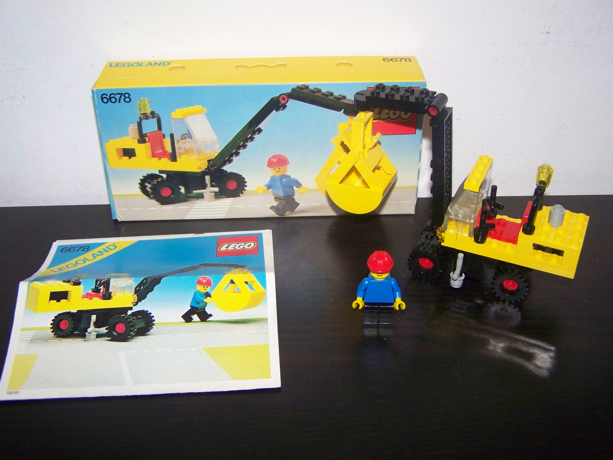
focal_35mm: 38
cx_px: 306
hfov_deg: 49.0
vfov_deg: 37.7
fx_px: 673
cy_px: 230
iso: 200
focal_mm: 6.3
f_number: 2.8
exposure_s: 1/30
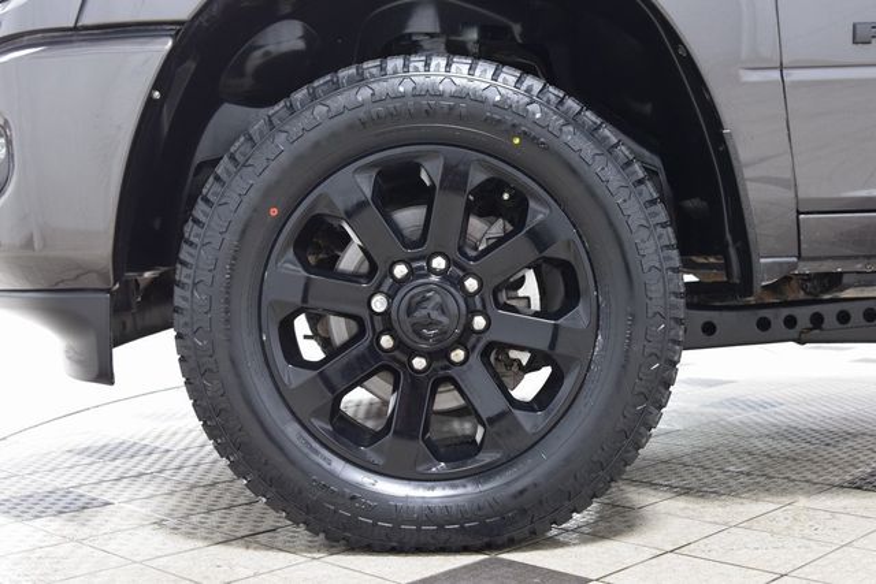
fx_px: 1168
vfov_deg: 28.1
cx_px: 438
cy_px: 292
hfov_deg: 41.1
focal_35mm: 48
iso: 1600
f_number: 5
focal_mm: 32
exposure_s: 1/15
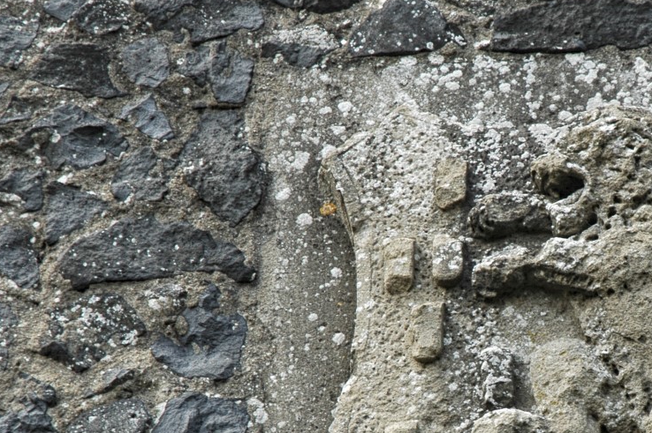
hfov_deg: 8.9
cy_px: 355
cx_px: 641
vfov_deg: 5.9
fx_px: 4181
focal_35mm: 231
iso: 200
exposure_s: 1/160
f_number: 6.3
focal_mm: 70
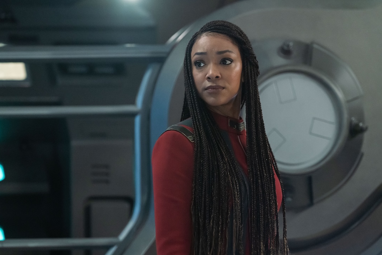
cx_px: 182
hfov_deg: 9.3
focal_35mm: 222
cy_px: 135
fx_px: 2356
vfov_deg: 6.2
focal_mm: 200
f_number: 5
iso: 8000
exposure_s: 1/80
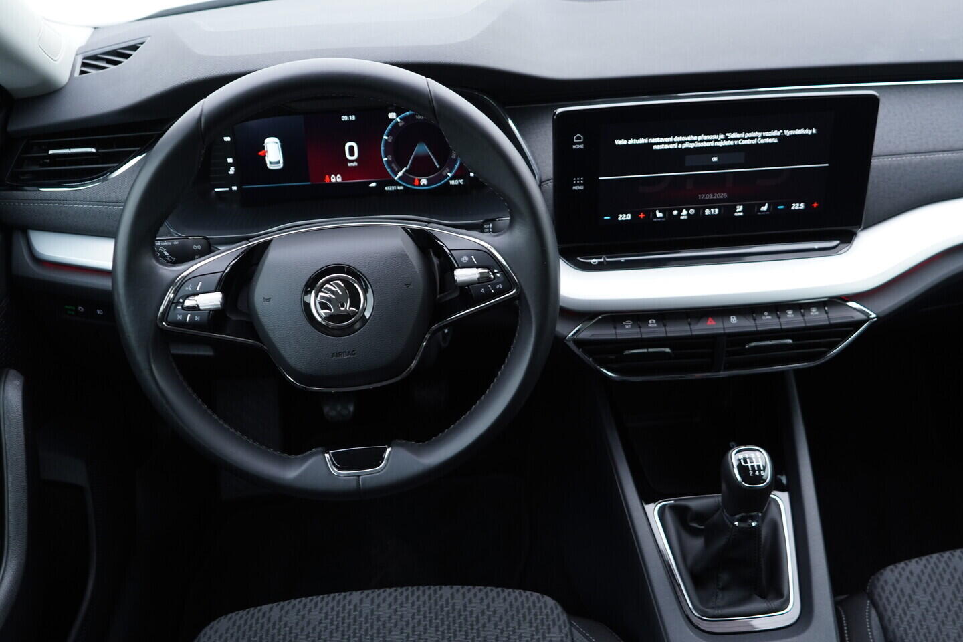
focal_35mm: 36
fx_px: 963
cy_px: 321
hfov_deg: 53.1
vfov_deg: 36.9
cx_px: 482
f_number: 2.8
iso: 250
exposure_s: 1/40
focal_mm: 24
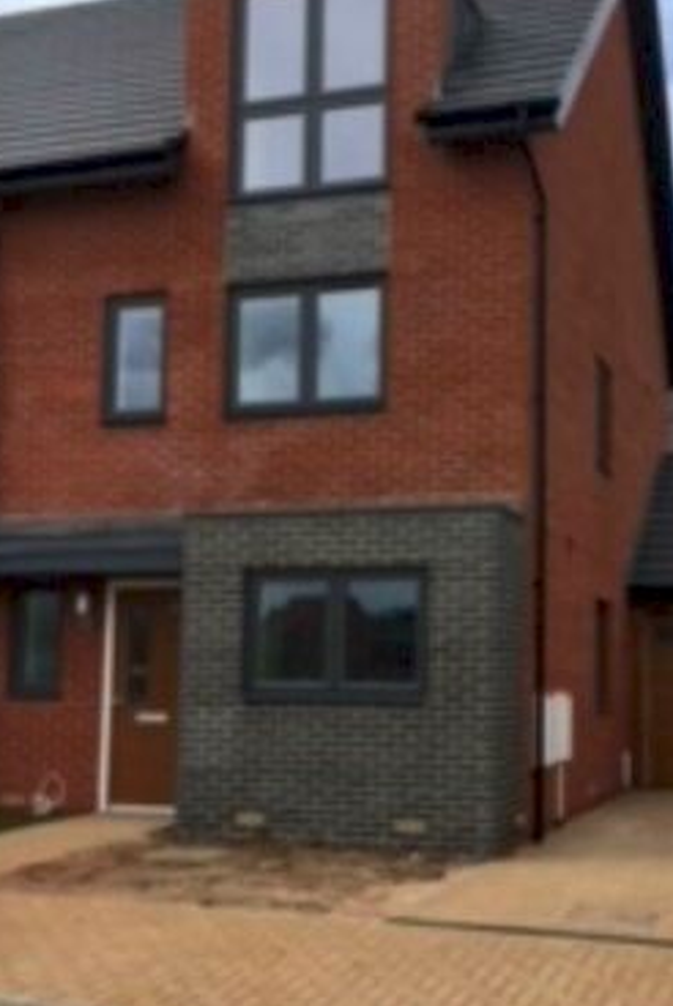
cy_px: 578
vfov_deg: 45.3
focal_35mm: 43
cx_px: 476
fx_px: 1203
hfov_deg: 30.9
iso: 25
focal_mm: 4.15
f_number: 2.2
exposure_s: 1/1202
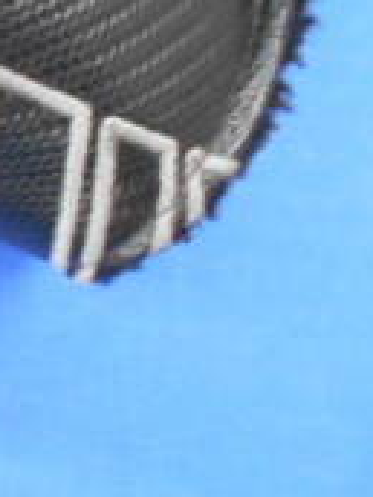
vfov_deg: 20.0
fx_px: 1394
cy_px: 107
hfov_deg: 12.7
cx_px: -442
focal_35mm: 97
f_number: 3.2
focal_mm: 4.6
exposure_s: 1/20
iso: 400
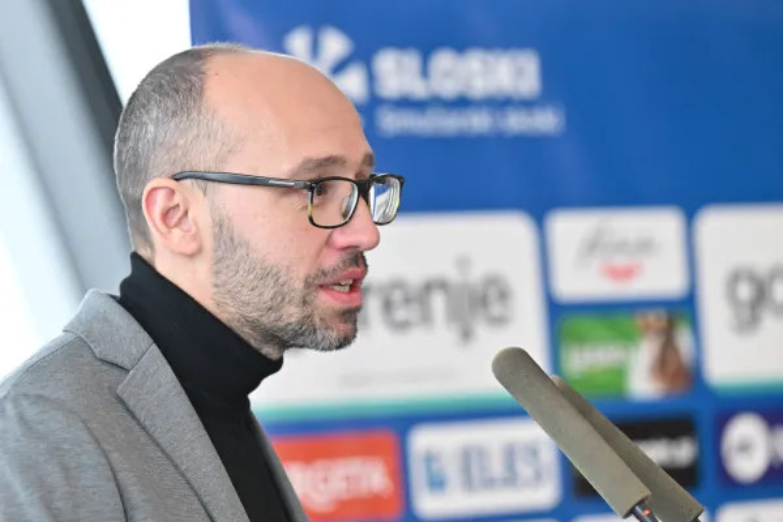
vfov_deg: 6.9
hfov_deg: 10.3
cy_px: 261
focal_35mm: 200
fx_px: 4350
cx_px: 392
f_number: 4.5
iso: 3200
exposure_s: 1/250
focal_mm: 200
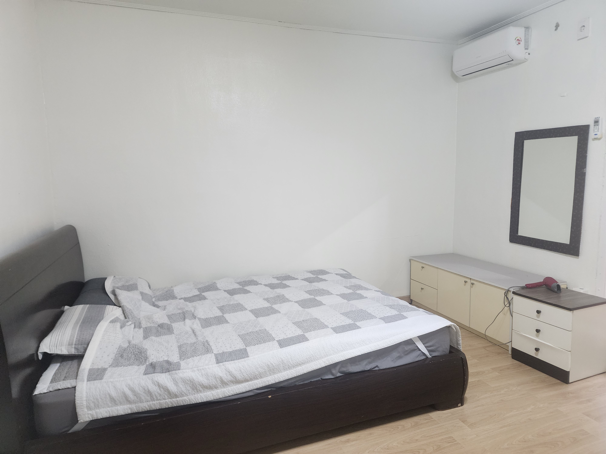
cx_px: 303
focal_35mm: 23
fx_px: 403
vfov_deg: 58.9
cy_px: 227
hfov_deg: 73.9
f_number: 1.8
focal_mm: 6.4
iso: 500
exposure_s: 1/120
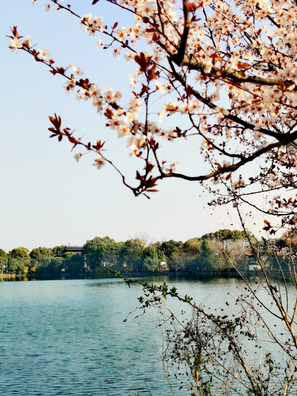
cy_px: 198
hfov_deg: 28.6
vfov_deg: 37.5
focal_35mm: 51
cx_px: 148
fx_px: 583
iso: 50
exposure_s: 1/1468
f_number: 1.4
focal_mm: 4.66
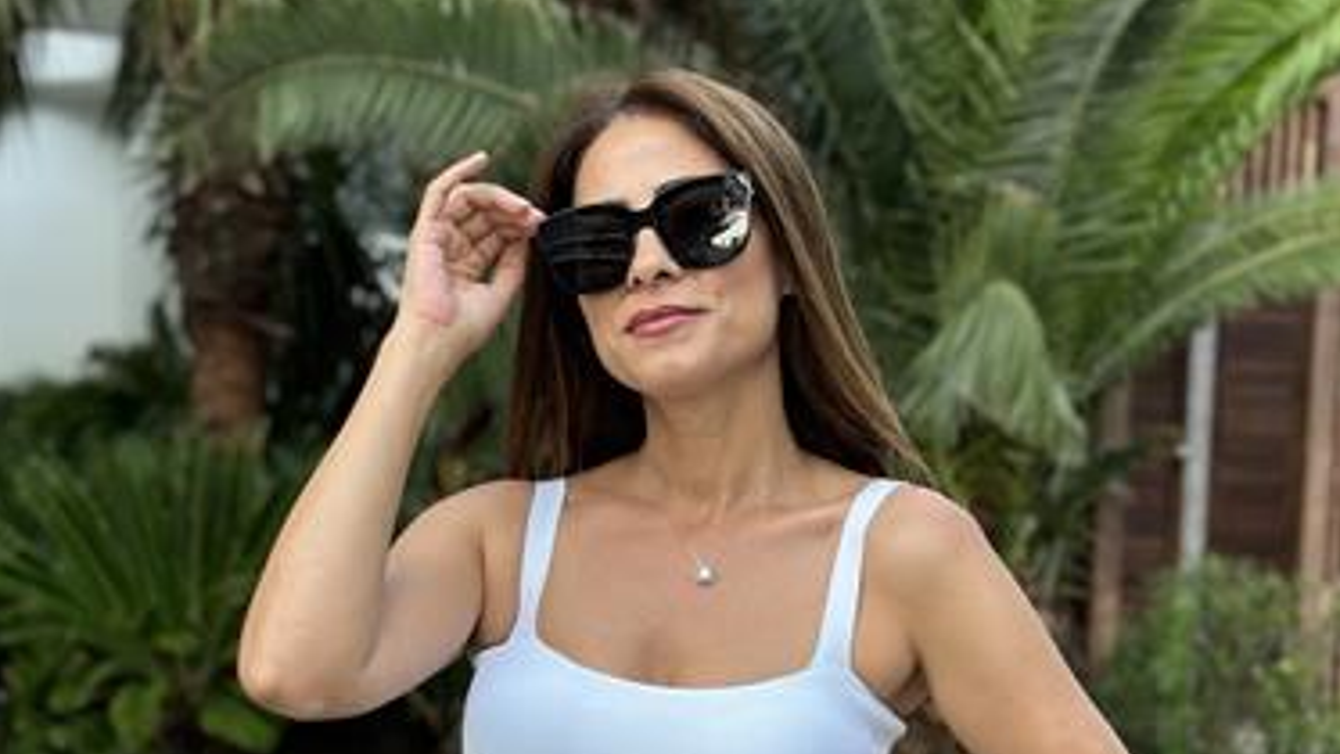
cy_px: 715
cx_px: 661
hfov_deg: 29.7
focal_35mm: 71
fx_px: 2523
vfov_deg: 16.7
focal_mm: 6.86
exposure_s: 1/334
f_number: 1.78
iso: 80
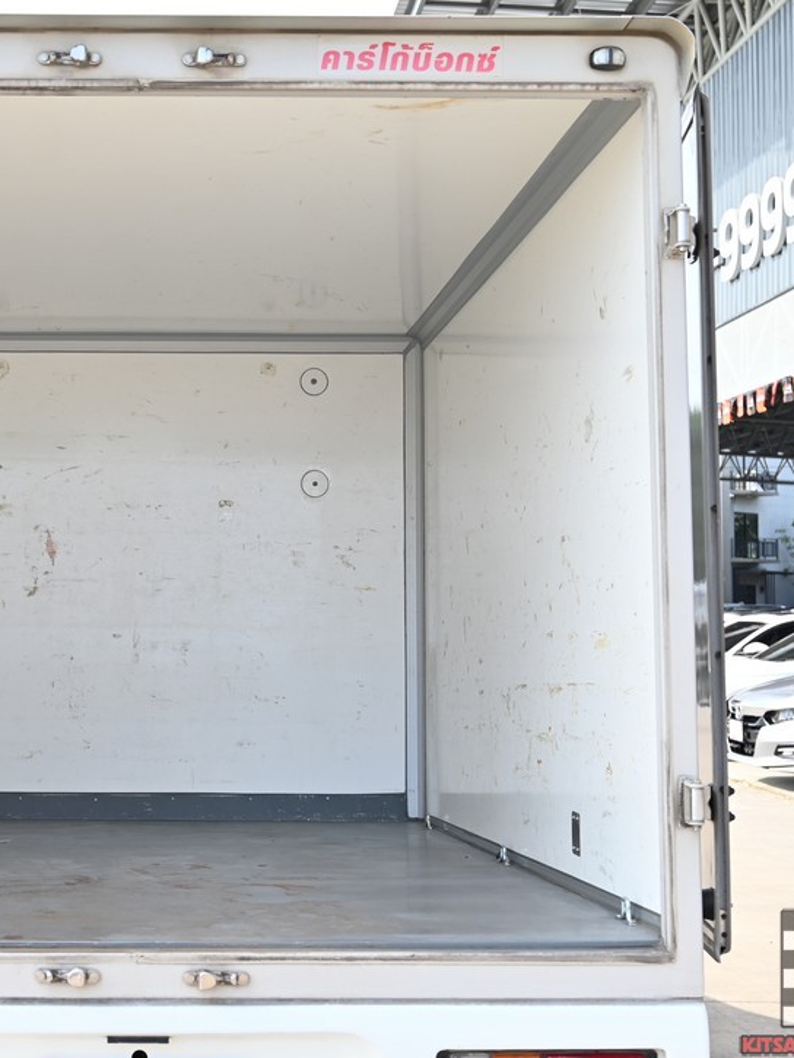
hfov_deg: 26.4
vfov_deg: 35.5
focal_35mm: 54
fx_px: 1651
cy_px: 531
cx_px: 131
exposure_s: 1/250
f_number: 5.6
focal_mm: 37
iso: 200
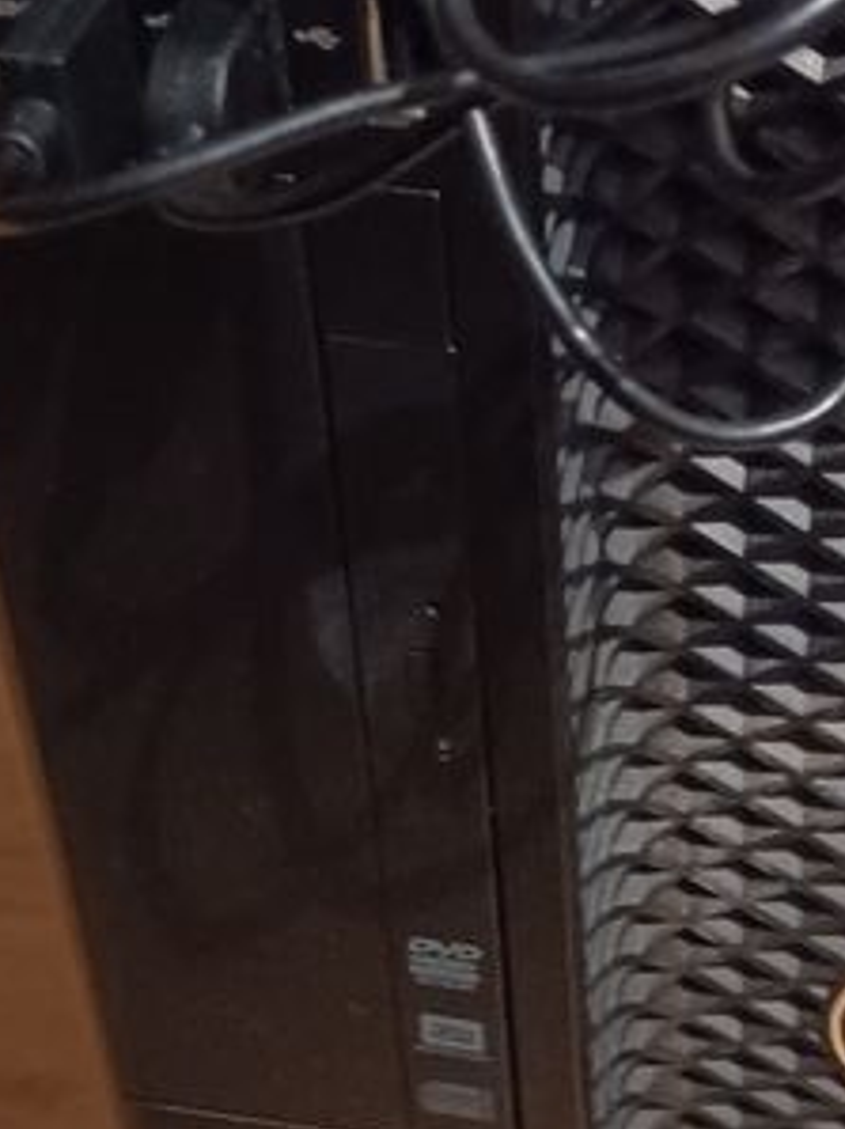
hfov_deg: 17.4
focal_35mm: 84
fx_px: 2738
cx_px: 648
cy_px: 943
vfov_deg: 22.9
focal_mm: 4.6
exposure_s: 1/15
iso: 2500
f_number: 1.8
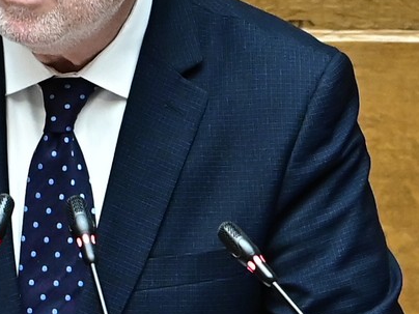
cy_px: 95
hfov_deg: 2.3
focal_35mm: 856
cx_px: -32
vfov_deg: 1.7
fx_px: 10361
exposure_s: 1/500
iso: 1600
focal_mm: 200
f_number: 3.5
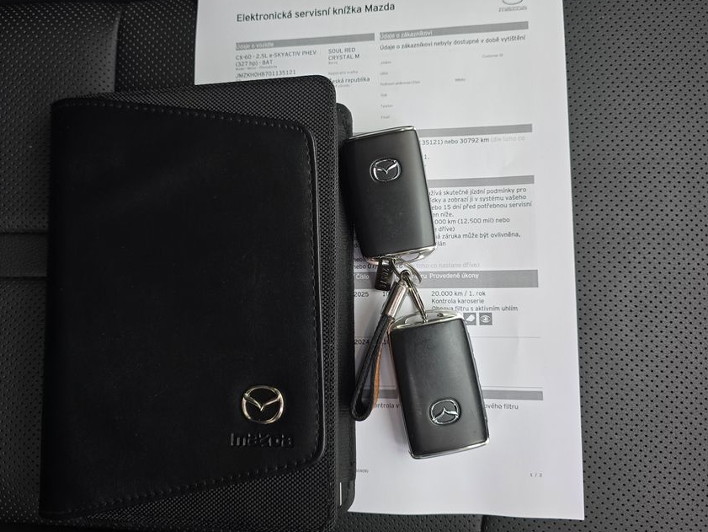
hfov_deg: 63.4
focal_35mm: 28
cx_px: 342
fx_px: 573
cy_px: 248
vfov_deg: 49.7
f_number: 1.7
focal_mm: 6.3
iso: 125
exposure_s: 1/180
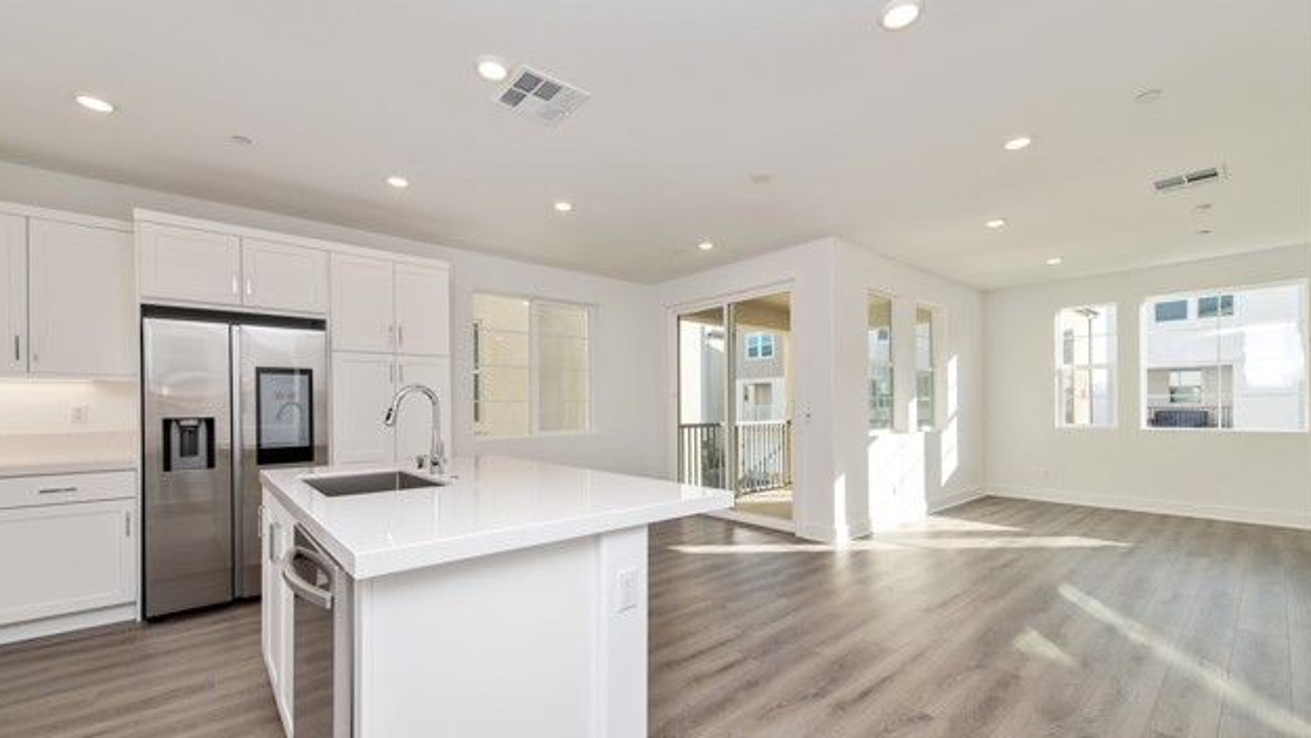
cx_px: 644
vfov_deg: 70.3
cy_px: 413
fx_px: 522
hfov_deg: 103.0
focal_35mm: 15
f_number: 5.6
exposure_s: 1/125
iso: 180
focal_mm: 14
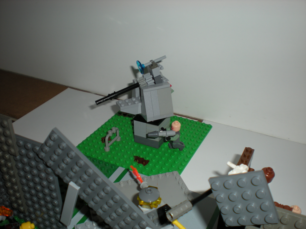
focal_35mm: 38
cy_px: 114
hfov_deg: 49.0
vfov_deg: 37.7
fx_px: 336
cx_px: 153
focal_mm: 6.3
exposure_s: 1/60
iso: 64
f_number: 3.1
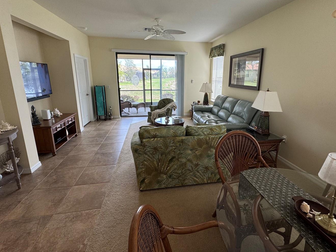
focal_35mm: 17
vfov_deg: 74.4
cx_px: 179
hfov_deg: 90.9
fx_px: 165
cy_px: 111
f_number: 2.2
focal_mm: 2.22
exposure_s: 1/120
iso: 100
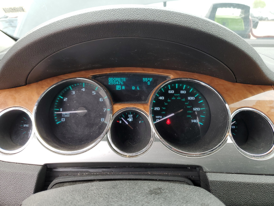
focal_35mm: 26
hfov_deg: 67.3
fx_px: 206
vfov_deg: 53.1
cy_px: 103
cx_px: 137
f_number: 1.5
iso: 50
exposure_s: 1/149
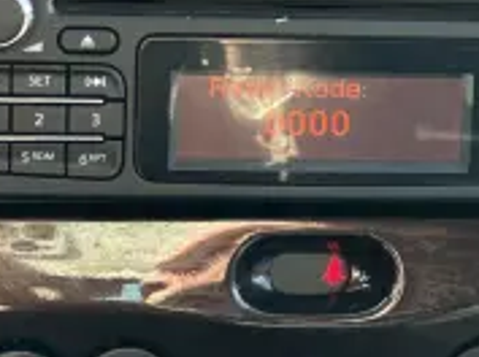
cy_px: 105
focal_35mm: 157
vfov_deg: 9.4
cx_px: 349
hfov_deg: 12.6
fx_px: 2168
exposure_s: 1/111
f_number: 2.8
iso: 250
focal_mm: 9
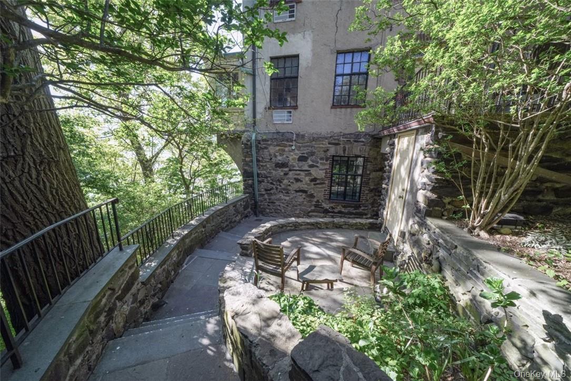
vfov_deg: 90.0
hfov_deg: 112.6
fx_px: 190
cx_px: 286
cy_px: 190
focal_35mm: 12
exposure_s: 1/100
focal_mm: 12
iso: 800
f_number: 10
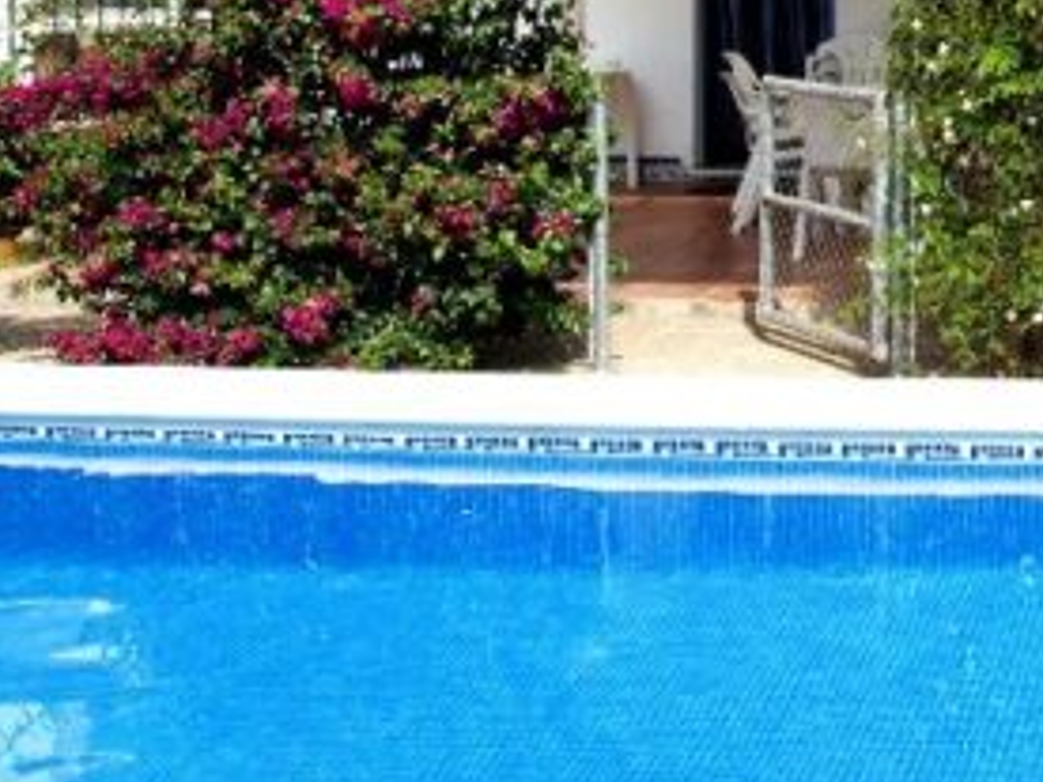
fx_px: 2079
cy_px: -34
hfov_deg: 26.0
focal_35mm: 69
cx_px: 1153
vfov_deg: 20.5
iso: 100
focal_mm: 14
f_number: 8
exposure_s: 1/200
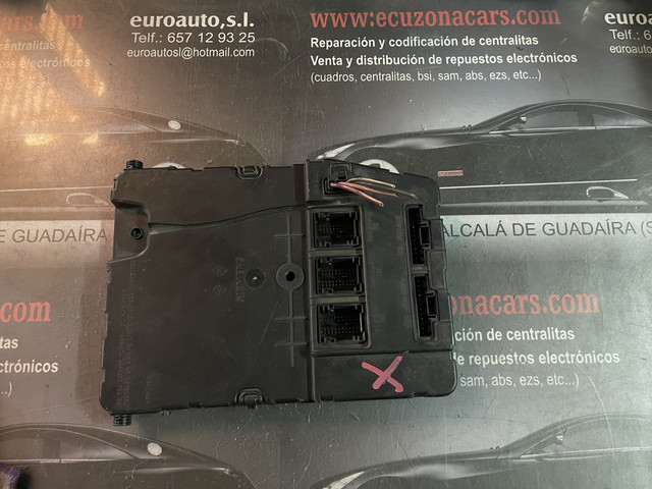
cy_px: 244
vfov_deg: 53.1
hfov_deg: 67.3
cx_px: 326
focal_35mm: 26
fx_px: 490
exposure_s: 1/25
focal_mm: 5.1
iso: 800
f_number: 1.6
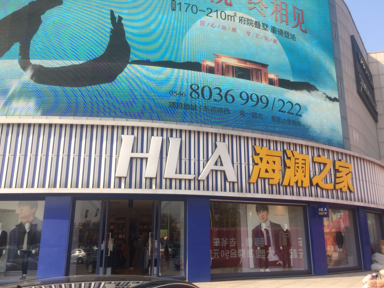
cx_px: 194
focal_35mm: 31
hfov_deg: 58.3
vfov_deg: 45.4
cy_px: 152
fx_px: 344
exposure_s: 1/1244
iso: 32
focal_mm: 4.15
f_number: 2.2
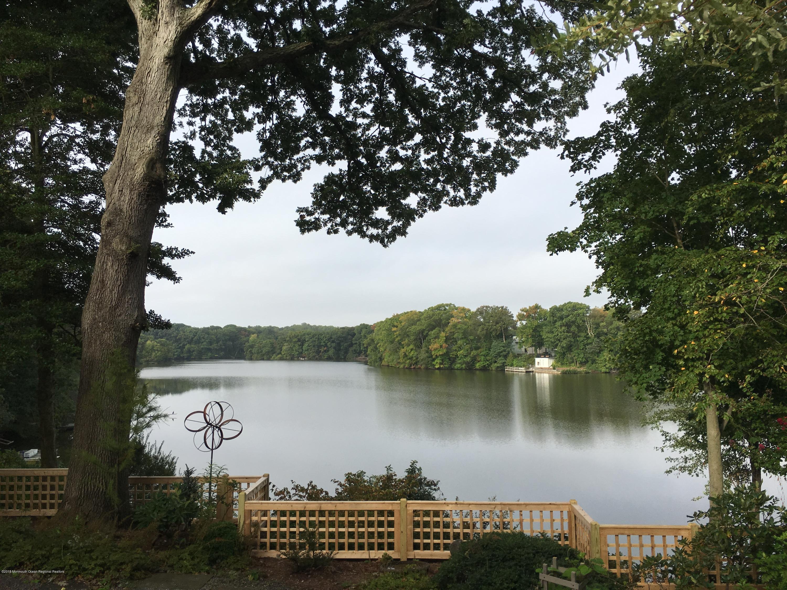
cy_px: 295
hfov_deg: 61.7
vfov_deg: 48.2
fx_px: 659
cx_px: 394
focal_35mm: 29
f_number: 2.2
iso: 25
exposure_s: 1/884
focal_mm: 4.15
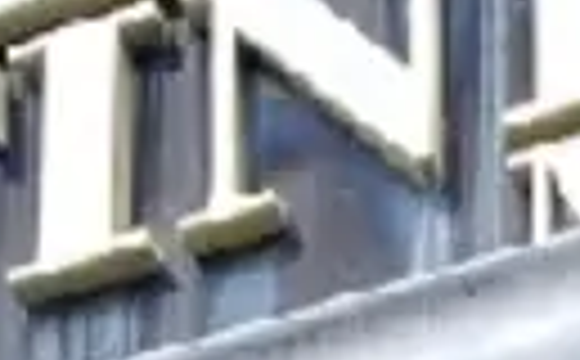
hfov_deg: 8.5
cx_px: 247
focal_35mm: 247
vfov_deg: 4.2
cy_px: 2156
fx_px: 3896
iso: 100
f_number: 2.4
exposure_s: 1/120
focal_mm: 4.3
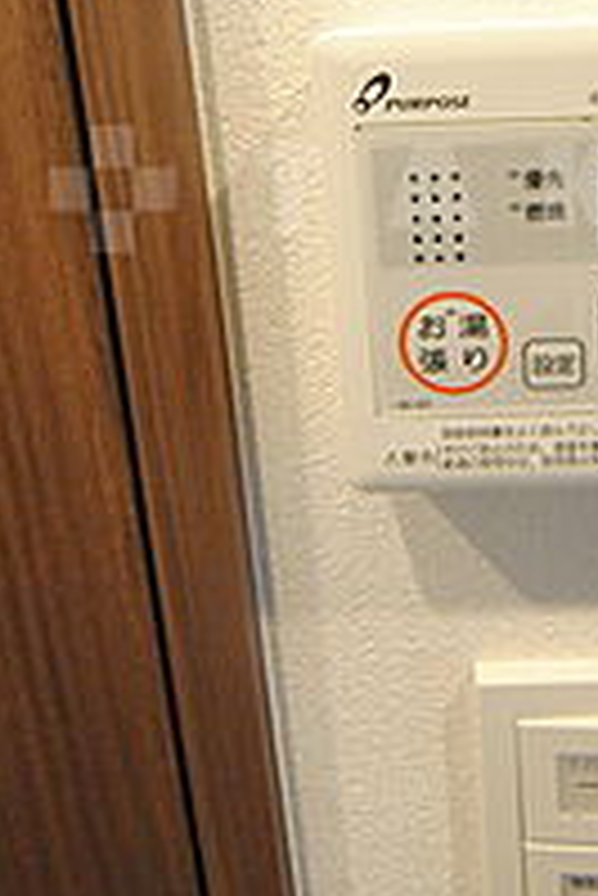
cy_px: 189
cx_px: 555
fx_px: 721
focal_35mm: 29
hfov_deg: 41.0
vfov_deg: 59.1
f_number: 4.5
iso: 800
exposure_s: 1/30
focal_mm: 8
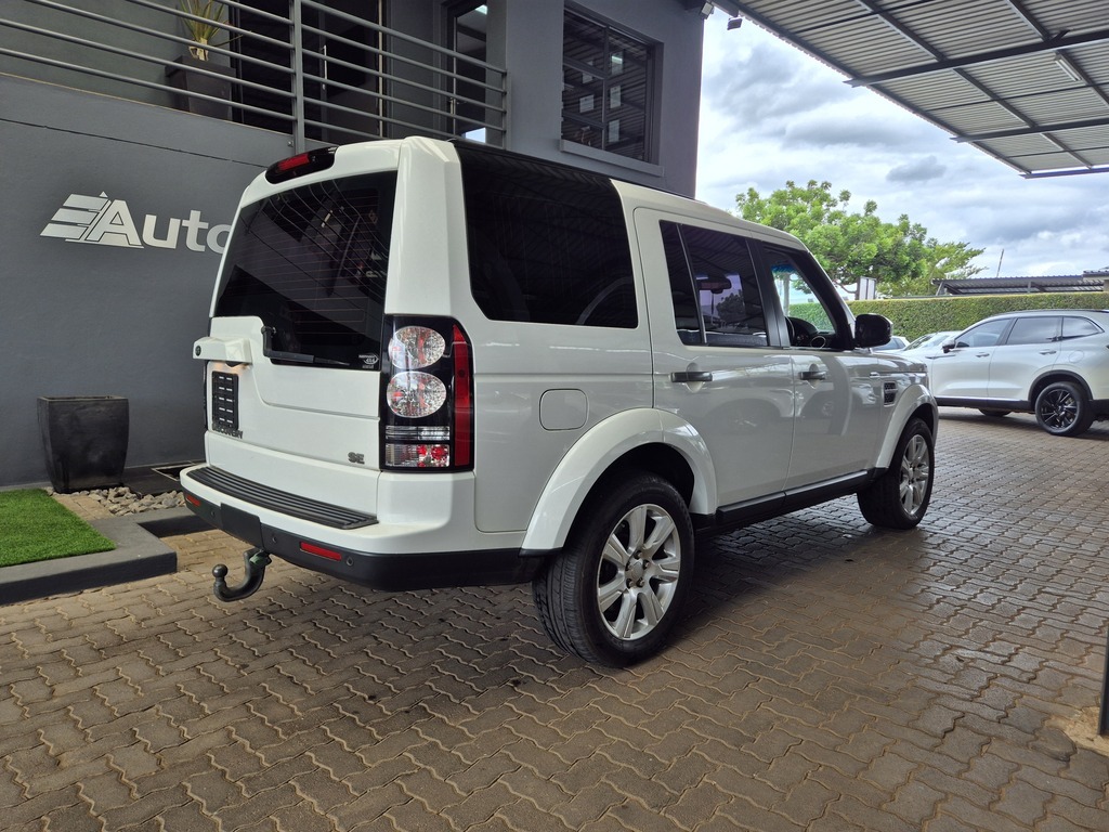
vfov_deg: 58.9
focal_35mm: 23
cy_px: 416
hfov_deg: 73.9
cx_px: 554
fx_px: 737
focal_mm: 5.4
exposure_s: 1/212
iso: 25
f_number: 1.8
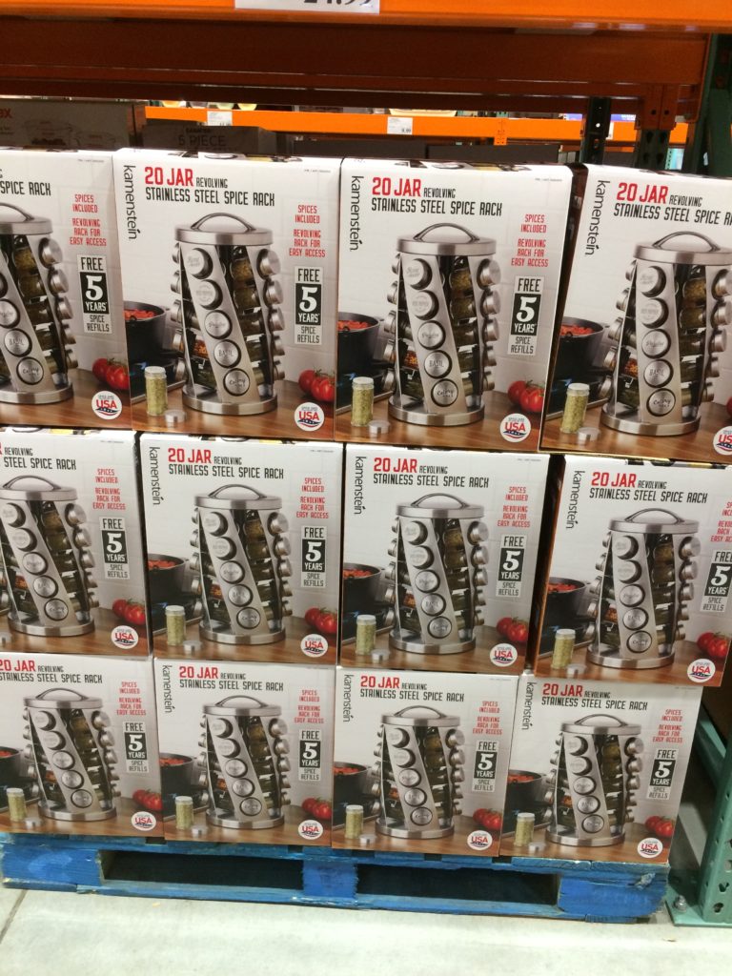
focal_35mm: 29
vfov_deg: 61.7
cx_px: 366
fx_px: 818
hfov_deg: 48.2
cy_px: 488
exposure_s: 1/33
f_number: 2.2
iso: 200
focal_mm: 4.15
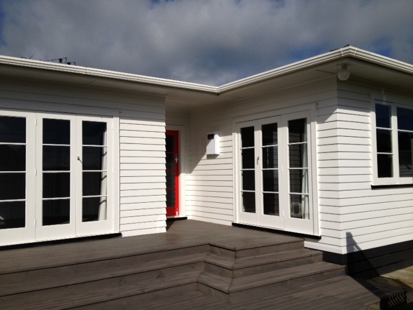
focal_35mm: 35
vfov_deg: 40.7
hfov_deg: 52.6
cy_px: 155
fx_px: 418
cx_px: 206
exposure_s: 1/5525
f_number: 2.4
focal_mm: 4.28
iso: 50
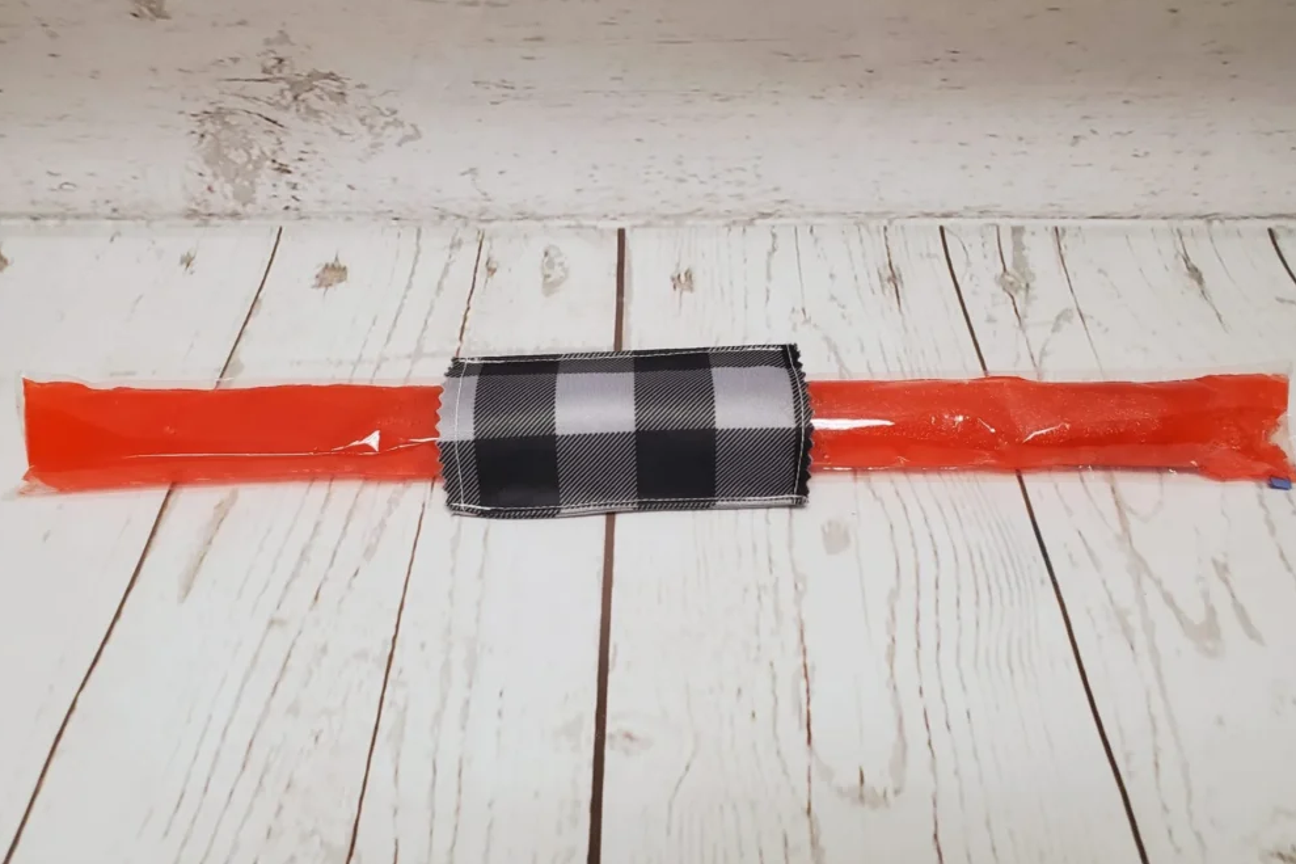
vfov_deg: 46.4
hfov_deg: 65.5
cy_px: 425
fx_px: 1008
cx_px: 654
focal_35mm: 28
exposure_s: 1/120
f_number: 2.4
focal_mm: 4.3
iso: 250
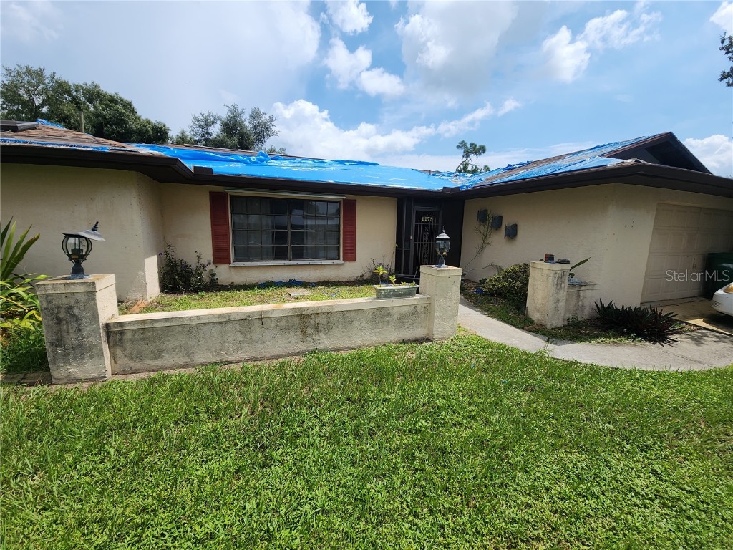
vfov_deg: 89.9
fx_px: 275
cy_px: 275
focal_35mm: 13
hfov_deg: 106.2
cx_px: 366
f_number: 2.2
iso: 50
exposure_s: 1/2544
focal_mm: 2.2
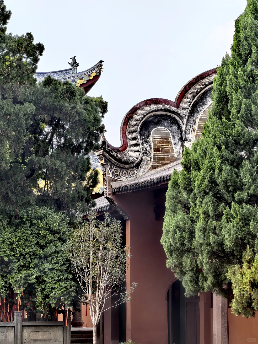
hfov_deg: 13.0
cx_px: 129
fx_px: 1133
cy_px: 172
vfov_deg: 17.3
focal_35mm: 114
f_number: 3
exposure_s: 1/277
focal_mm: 14.6
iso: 50
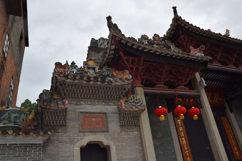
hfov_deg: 65.5
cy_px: 79
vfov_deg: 46.4
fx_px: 188
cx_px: 120
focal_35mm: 28
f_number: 8
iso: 125
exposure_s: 1/60
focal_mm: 18
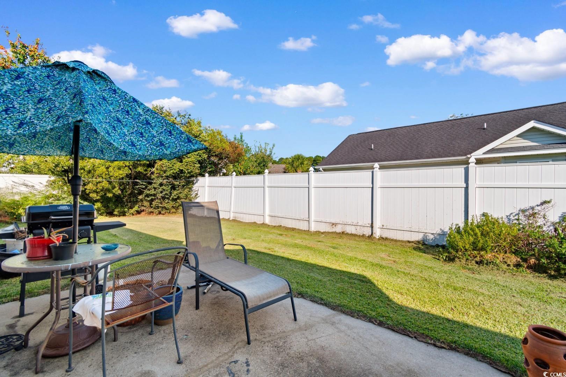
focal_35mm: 15
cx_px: 283
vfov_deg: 77.3
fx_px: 236
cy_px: 188
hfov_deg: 100.4
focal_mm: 10
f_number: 5.6
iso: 100
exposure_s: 1/125
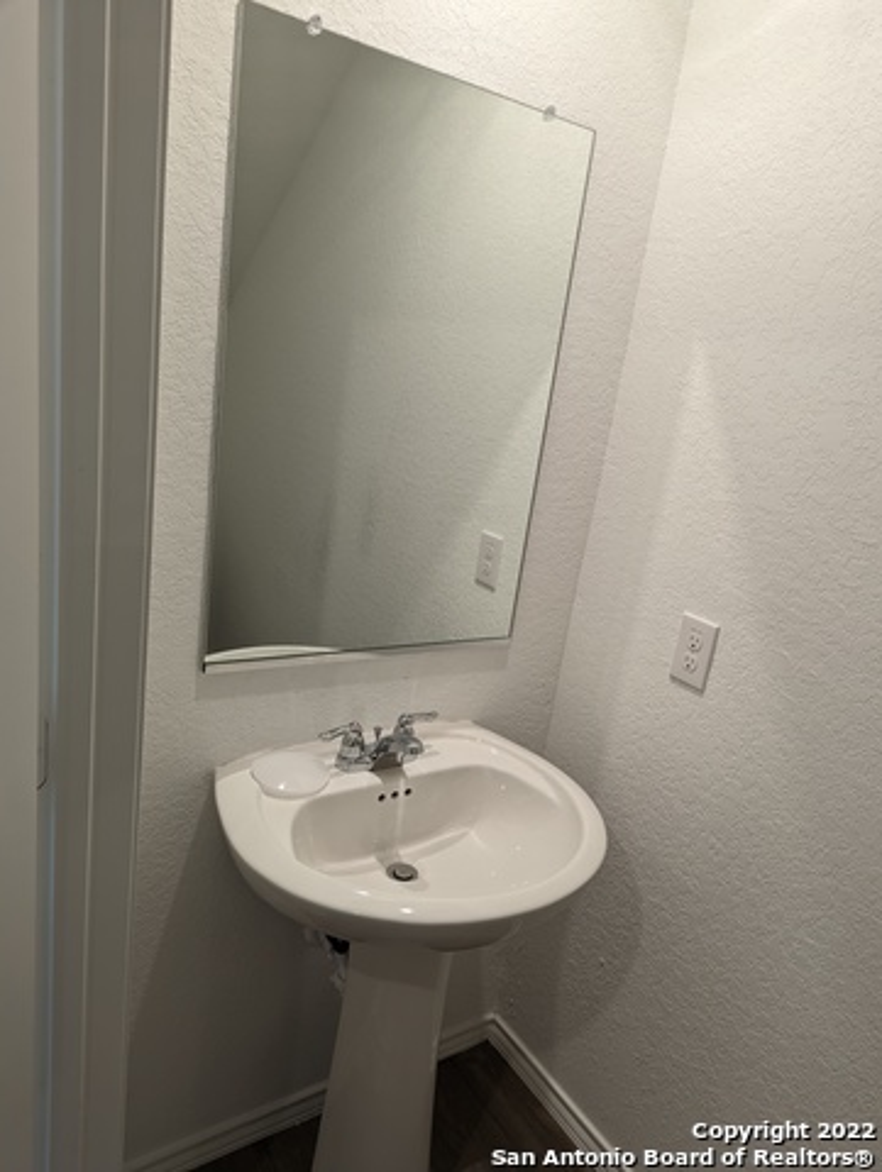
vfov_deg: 71.5
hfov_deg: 56.9
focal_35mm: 24
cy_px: 586
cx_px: 441
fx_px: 814
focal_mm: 6.81
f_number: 1.85
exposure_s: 1/60
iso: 72
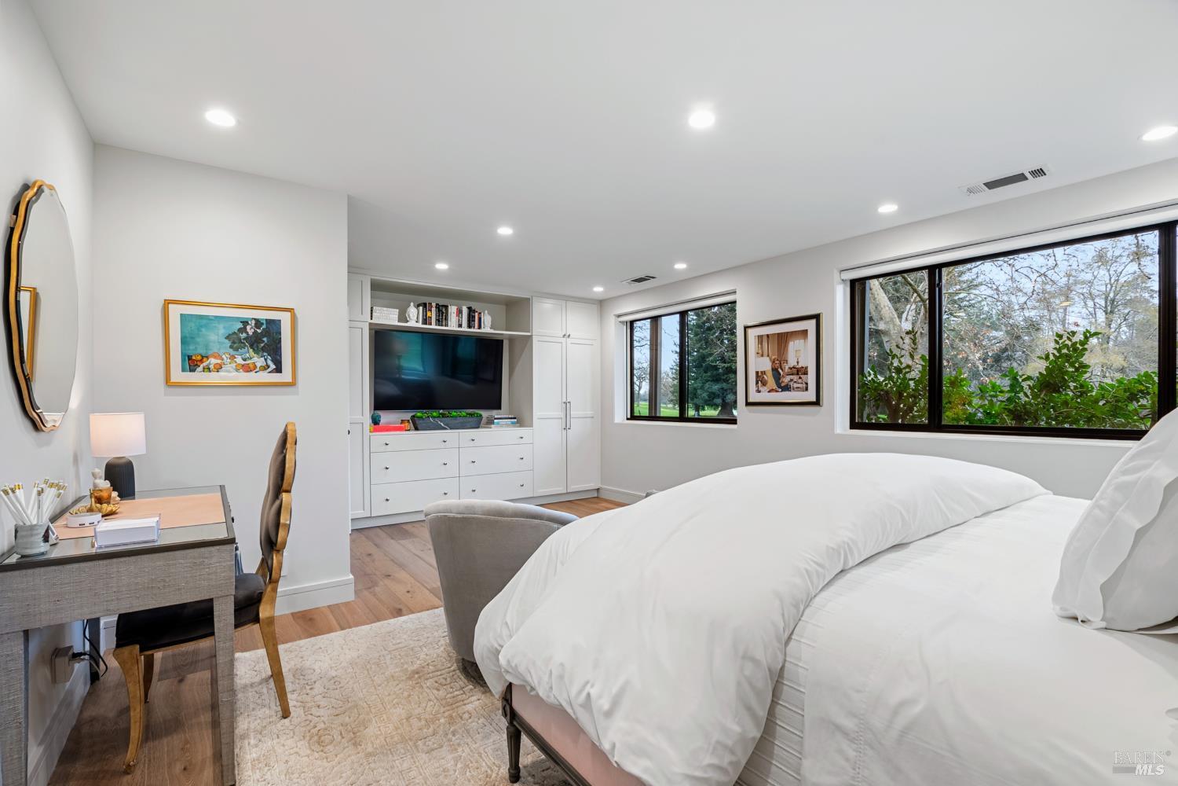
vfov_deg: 77.3
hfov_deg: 100.4
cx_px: 589
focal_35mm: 15
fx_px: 491
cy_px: 393
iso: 320
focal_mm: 10
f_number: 9
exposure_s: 1/2
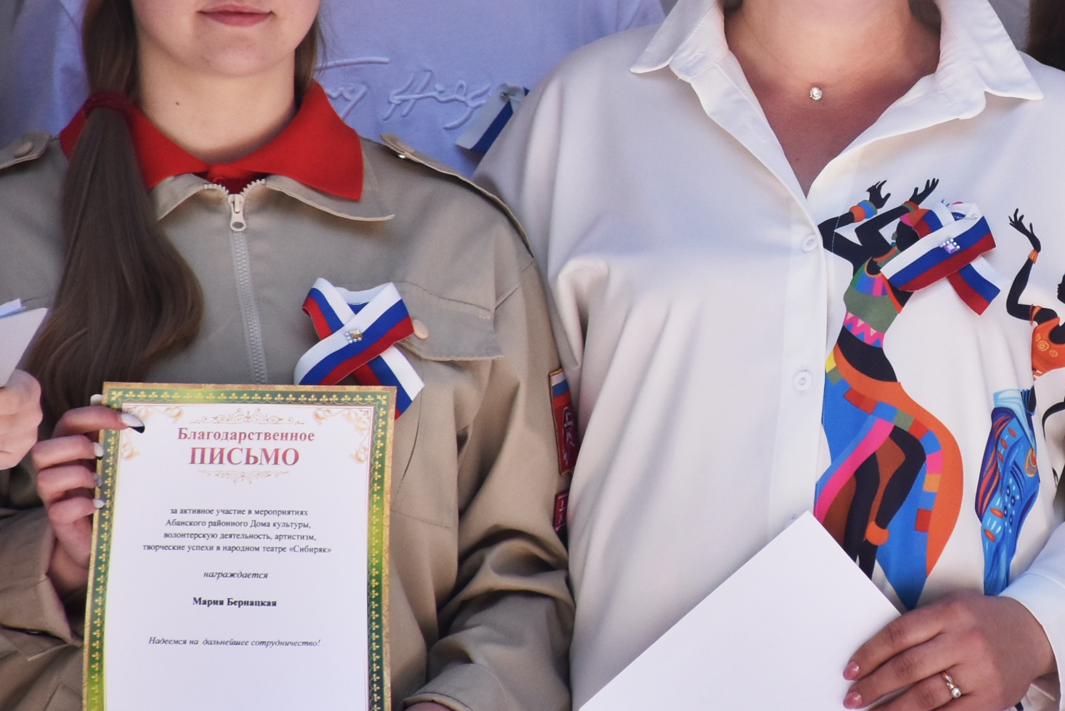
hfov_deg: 4.2
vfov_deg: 2.8
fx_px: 14499
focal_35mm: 490
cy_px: 100
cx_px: 956
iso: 500
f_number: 5.6
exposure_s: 1/1000
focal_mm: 140
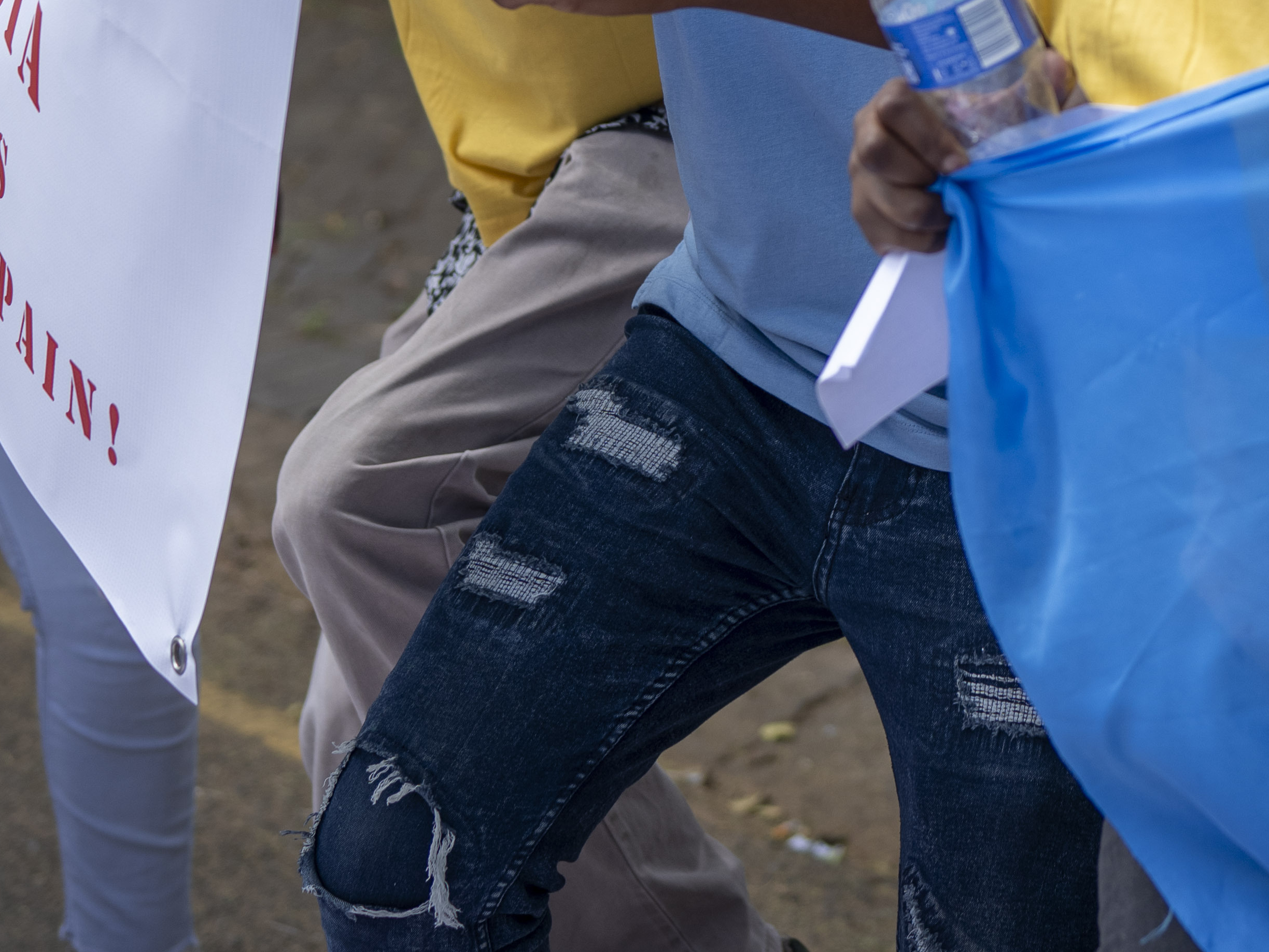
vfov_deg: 8.8
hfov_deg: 11.8
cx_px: 1482
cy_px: -411
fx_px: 6049
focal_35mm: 165
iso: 100
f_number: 2.2
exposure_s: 1/640
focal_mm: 50
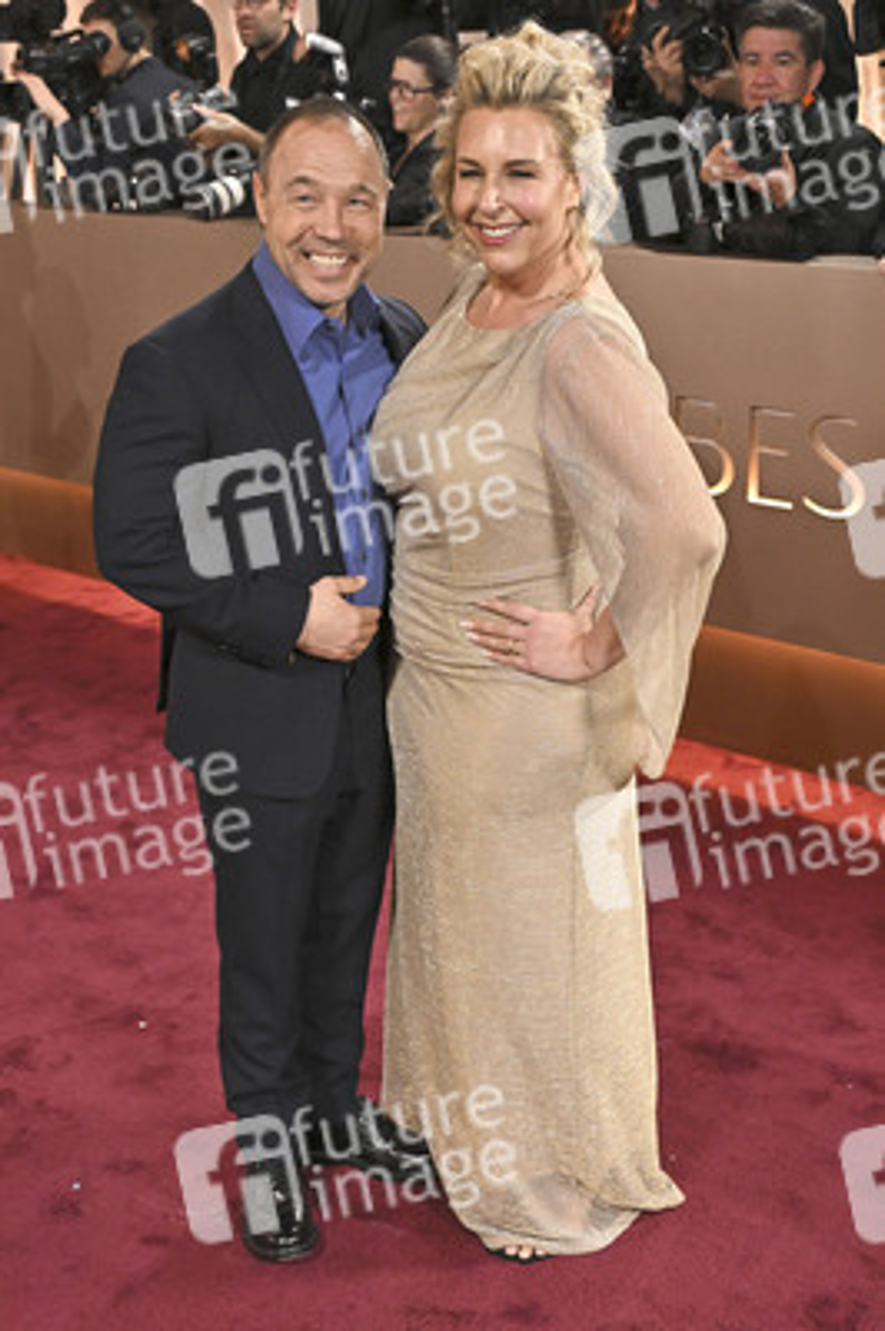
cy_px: 666
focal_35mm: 45
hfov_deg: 29.8
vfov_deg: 43.6
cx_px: 442
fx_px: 1662
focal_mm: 45
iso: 2500
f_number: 5.6
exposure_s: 1/320
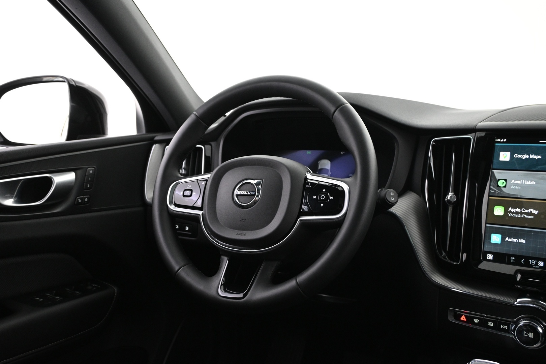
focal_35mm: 34
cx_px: 273
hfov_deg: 56.1
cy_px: 182
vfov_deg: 39.1
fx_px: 512
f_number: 4
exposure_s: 1/20
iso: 1600
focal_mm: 22.5
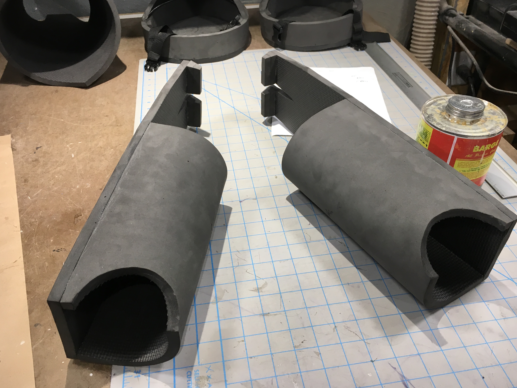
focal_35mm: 30
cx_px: 259
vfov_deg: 46.8
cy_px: 195
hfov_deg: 60.0
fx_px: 448
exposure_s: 1/30
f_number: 2.2
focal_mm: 4.15
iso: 25
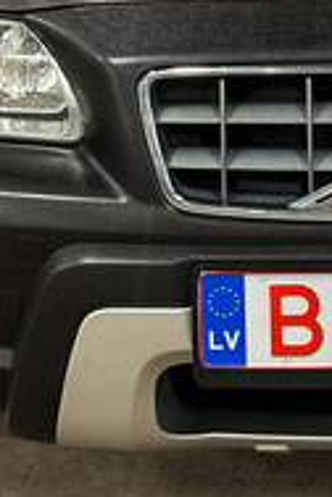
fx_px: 2379
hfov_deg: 7.9
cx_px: 435
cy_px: -92
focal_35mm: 172
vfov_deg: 11.7
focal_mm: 6.86
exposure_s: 1/35
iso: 200
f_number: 1.8
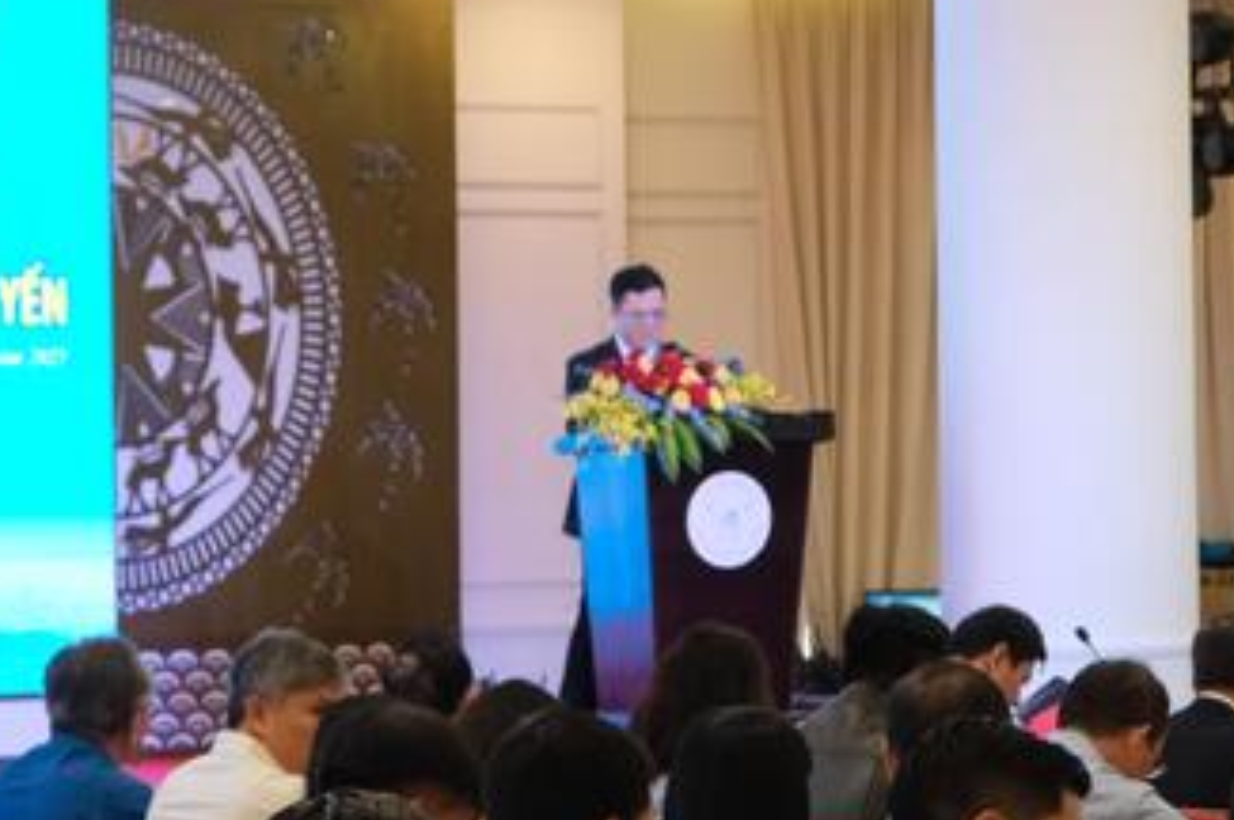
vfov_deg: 9.9
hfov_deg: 14.8
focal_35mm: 138
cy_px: 587
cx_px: 319
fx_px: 4725
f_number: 4
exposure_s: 1/110
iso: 1600
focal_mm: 37.6
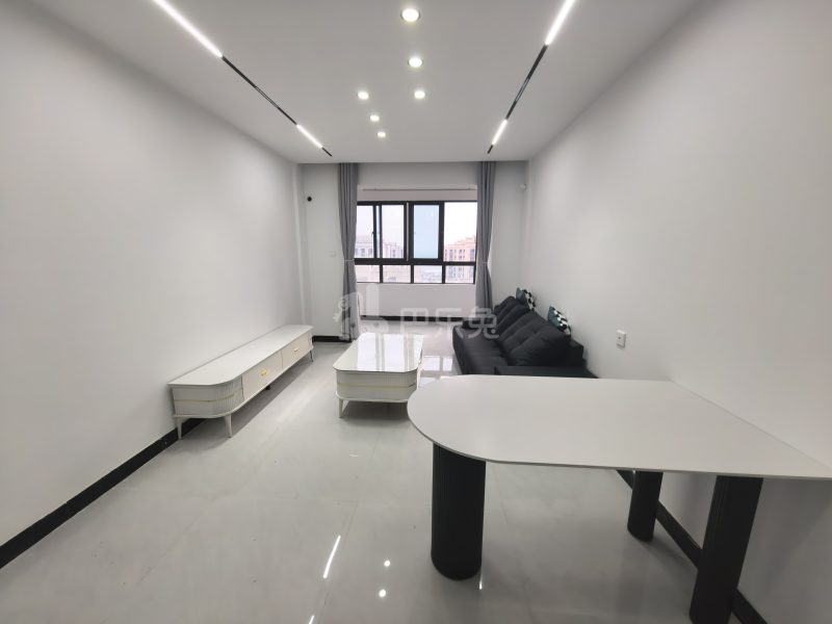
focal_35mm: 13
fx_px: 312
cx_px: 416
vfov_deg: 89.9
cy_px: 312
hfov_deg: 106.2
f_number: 2.2
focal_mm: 1.95
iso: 80
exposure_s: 1/100
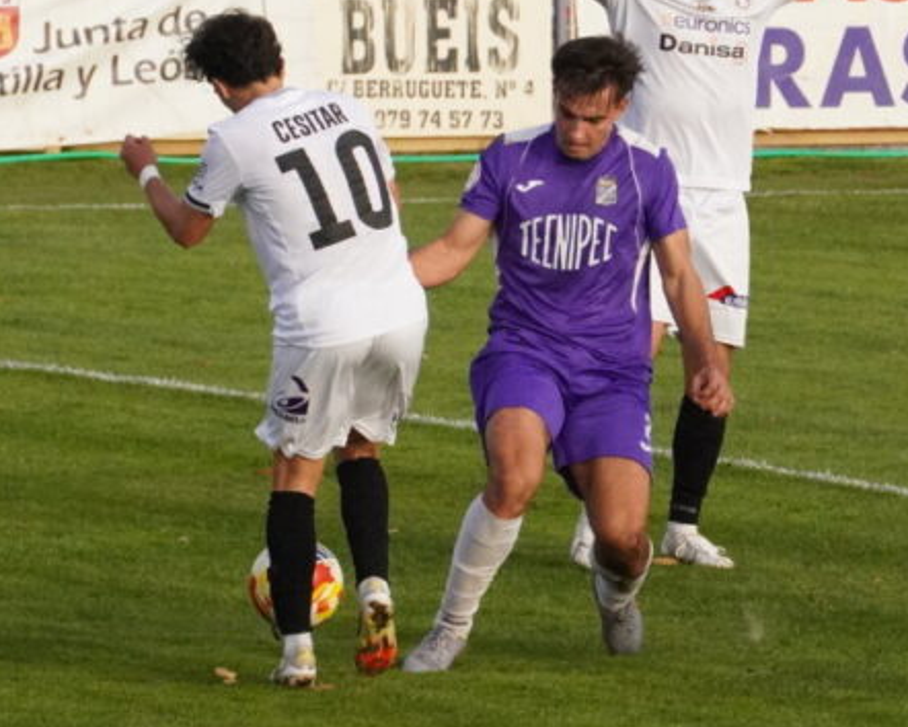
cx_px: 618
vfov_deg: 2.3
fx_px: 18389
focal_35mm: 684
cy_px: 311
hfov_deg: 2.8
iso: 6400
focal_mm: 210
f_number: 11
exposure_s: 1/2500
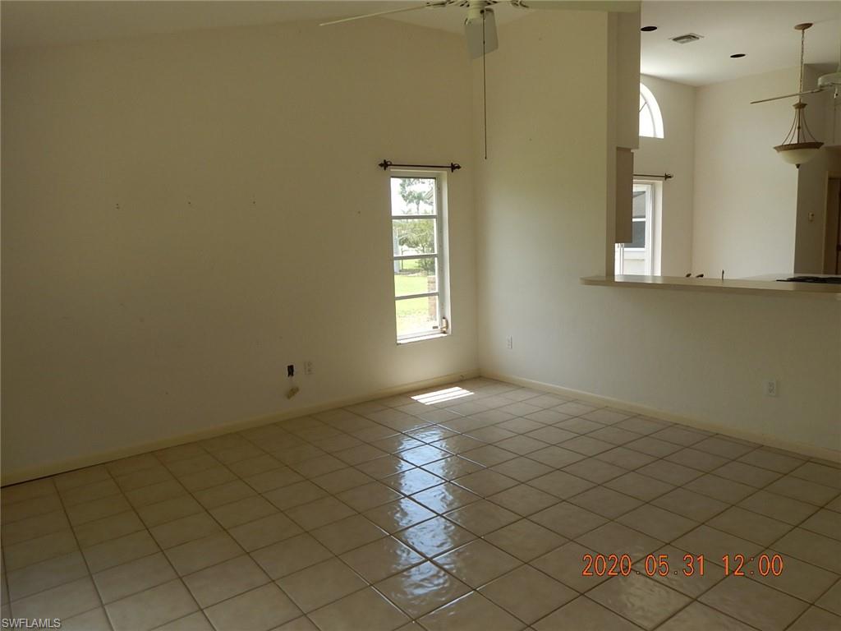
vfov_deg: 54.9
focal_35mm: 25
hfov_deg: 69.4
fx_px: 607
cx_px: 420
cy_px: 316
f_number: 3.1
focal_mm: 4.5
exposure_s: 1/125
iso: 125
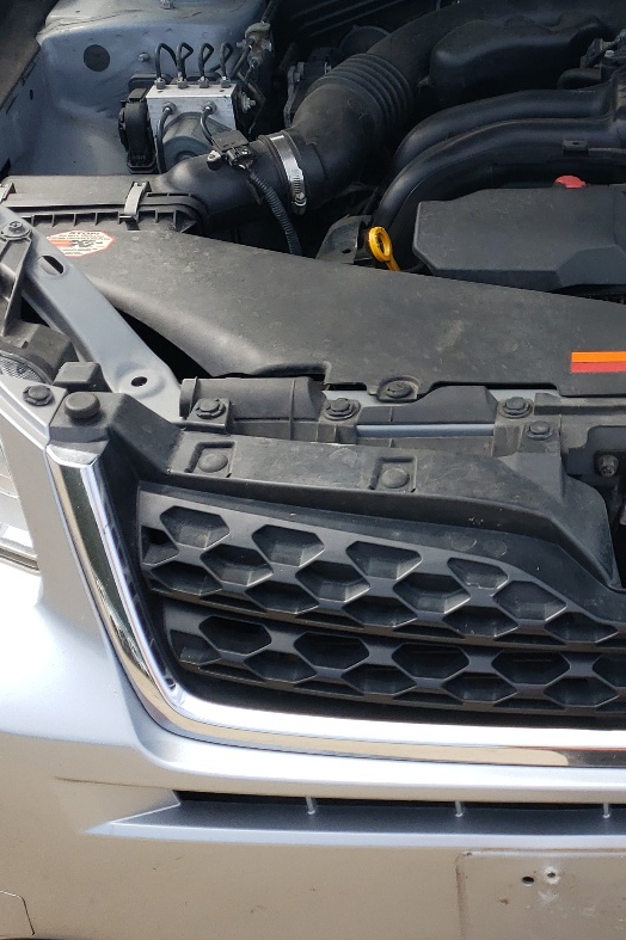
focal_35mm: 55
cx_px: 646
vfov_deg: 35.6
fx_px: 1436
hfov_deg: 23.4
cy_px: 253
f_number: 1.5
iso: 50
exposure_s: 1/1111
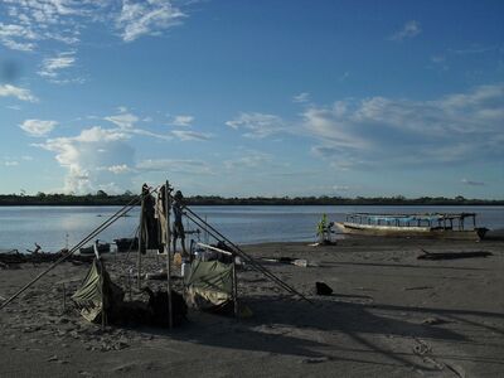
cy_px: 189
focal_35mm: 38
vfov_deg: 37.7
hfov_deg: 49.0
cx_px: 252
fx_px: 553
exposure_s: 1/350
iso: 80
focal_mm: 6.3
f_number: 8.3
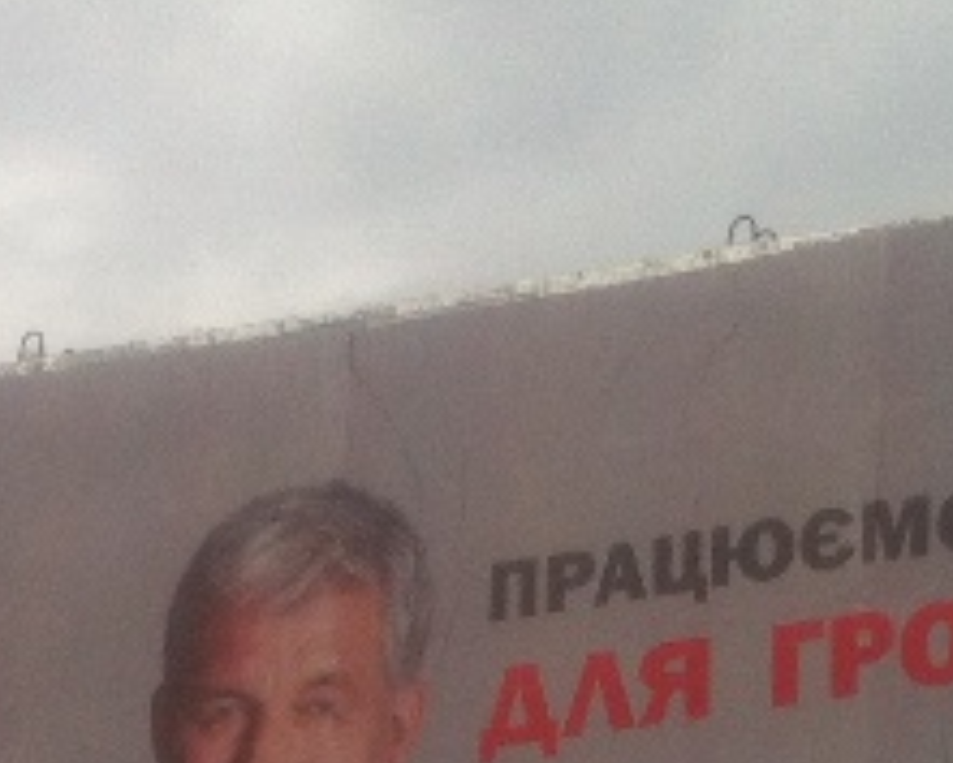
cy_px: 929
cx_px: 630
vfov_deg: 9.6
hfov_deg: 12.2
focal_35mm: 158
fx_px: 4458
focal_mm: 3.85
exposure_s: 1/1774
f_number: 2.8
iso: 80
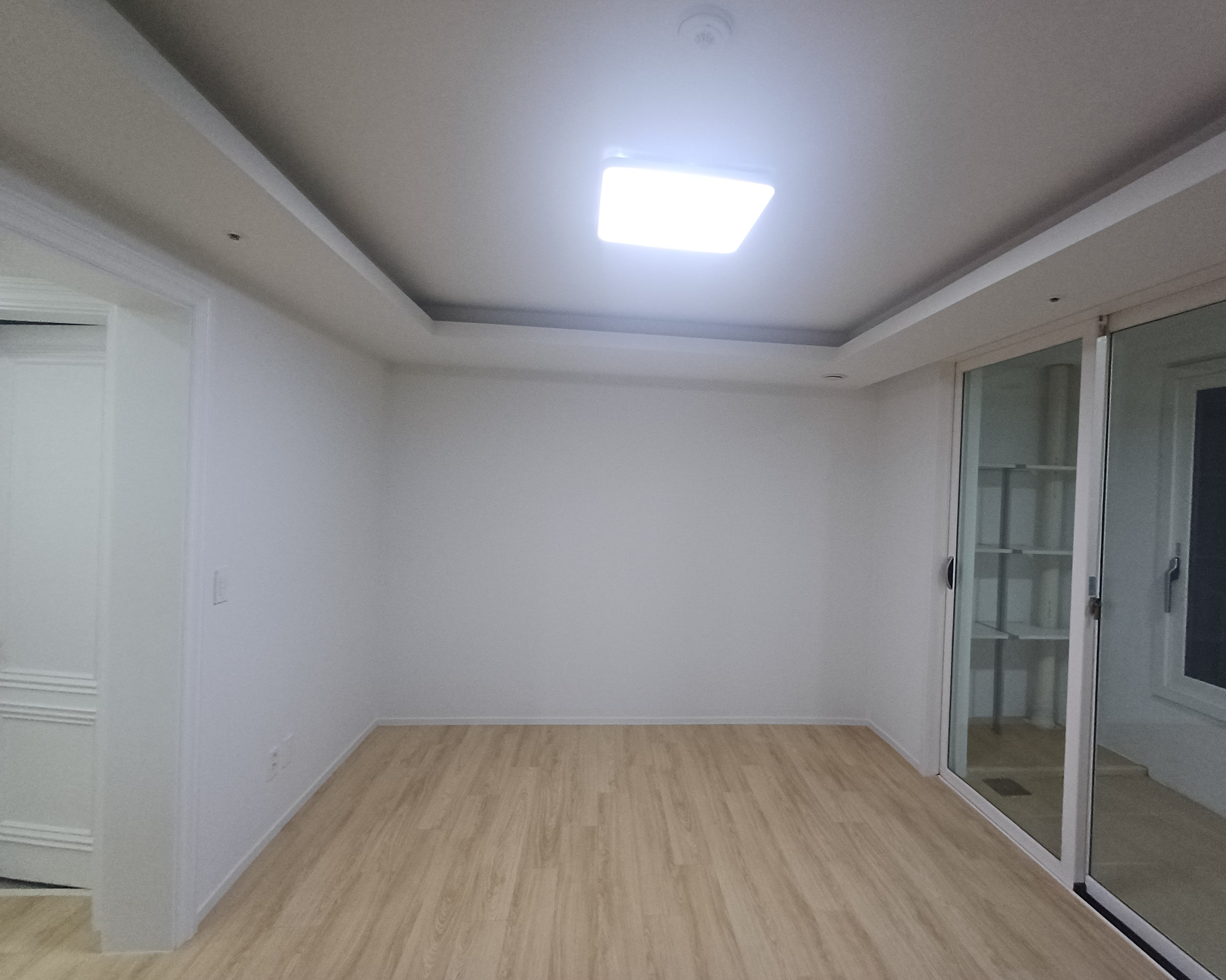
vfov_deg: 77.0
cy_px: 484
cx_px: 648
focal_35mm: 17
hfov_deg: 89.5
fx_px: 617
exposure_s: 1/60
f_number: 2.2
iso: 200
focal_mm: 1.64
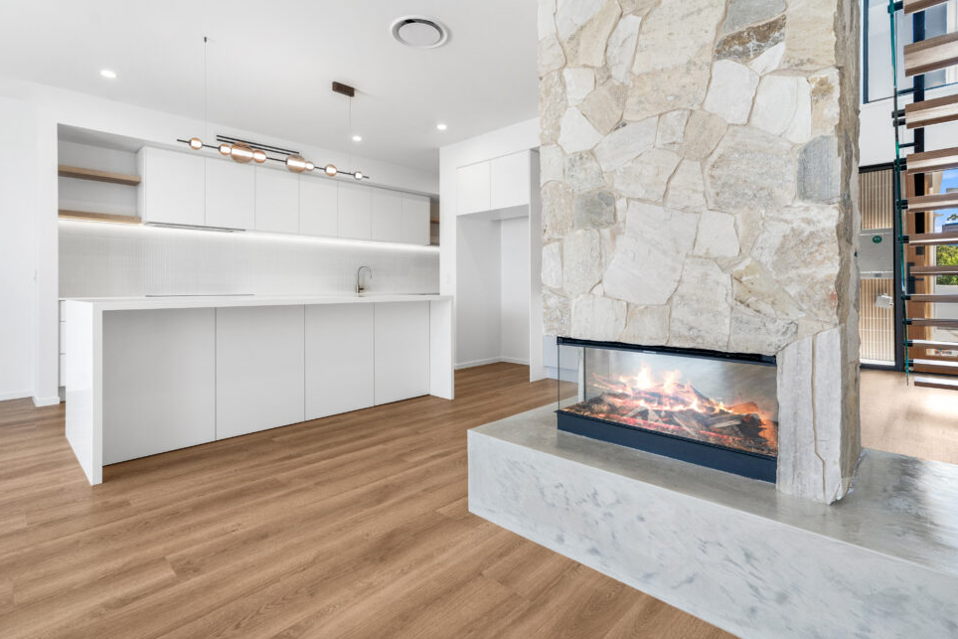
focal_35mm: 17
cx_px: 496
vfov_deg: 70.4
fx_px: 452
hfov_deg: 93.2
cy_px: 307
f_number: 6.3
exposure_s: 1/800
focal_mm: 16
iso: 800
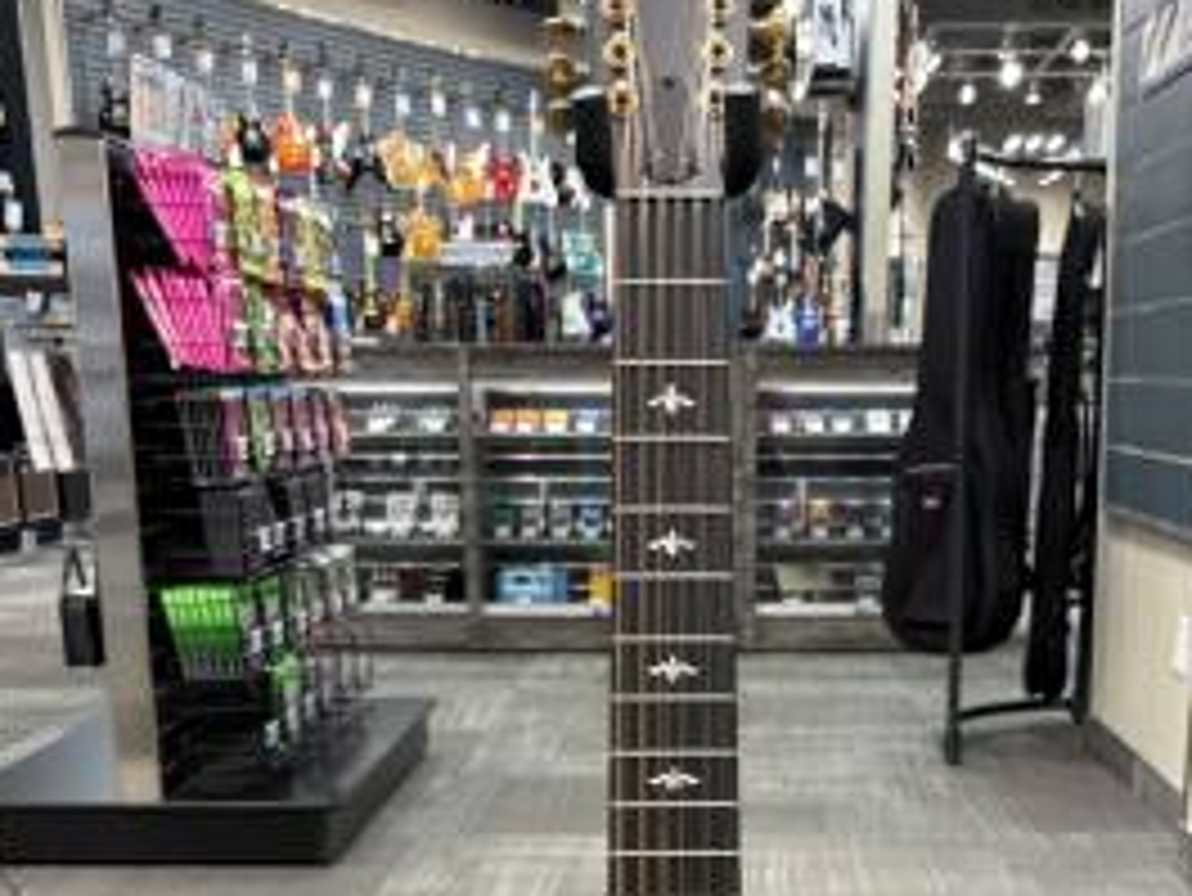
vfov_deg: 26.8
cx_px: 724
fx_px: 1757
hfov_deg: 37.3
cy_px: 923
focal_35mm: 51
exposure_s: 1/60
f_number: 1.6
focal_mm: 5.96
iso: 100
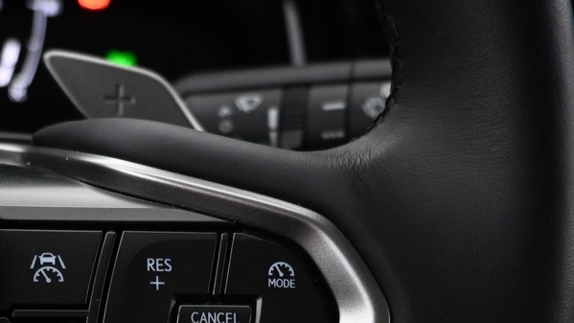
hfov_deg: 30.6
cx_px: 168
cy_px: 517
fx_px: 1035
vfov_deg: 15.9
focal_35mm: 68
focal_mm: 16
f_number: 3.5
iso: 1250
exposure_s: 1/25
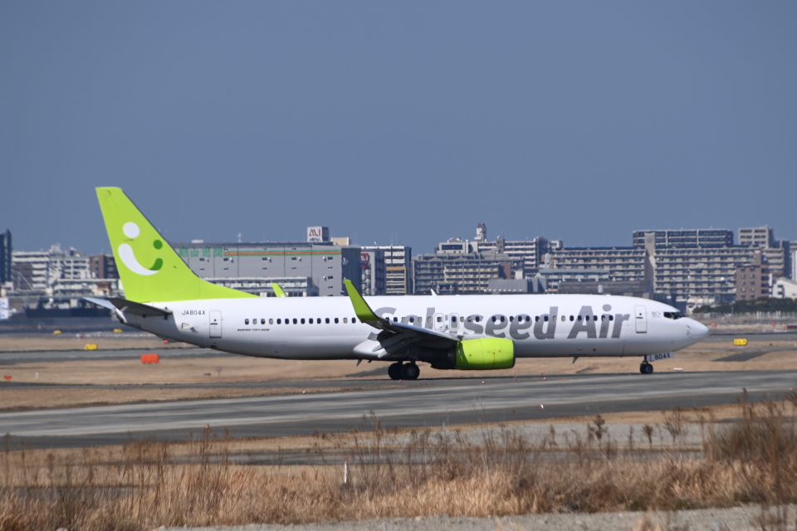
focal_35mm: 330
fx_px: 7305
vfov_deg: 4.2
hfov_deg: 6.2
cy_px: 266
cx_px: 398
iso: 200
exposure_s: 1/1250
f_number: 7.1
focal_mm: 220
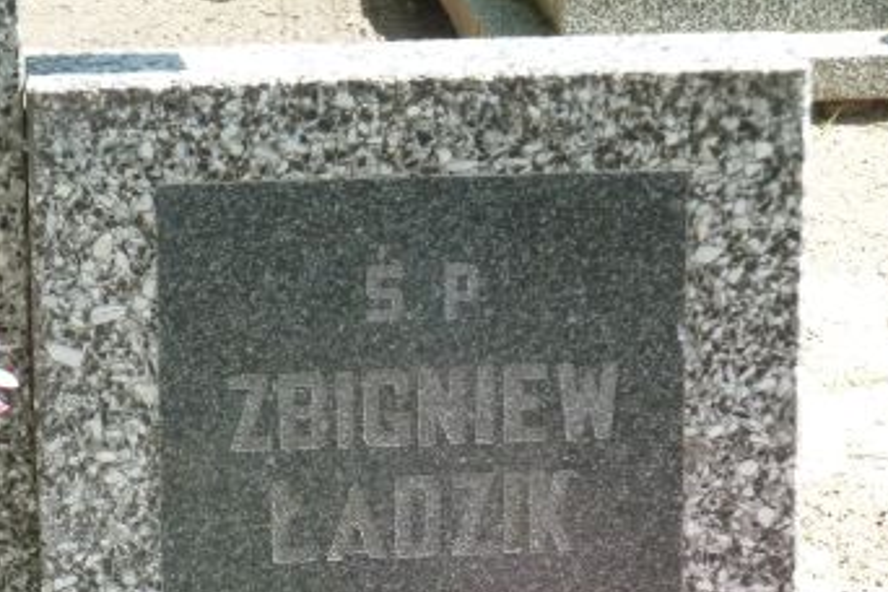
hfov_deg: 10.3
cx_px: 439
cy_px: 574
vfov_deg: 6.8
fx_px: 4933
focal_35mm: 200
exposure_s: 1/160
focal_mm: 22.5
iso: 250
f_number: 4.5
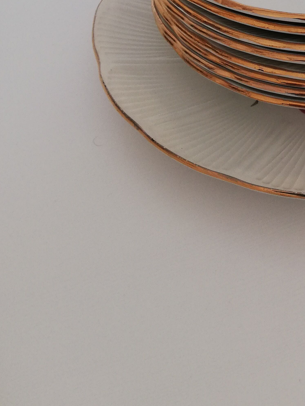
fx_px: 705
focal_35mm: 60
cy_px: -11
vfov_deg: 29.8
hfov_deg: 22.8
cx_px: 346
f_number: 2.2
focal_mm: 3.81
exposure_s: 1/50
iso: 100
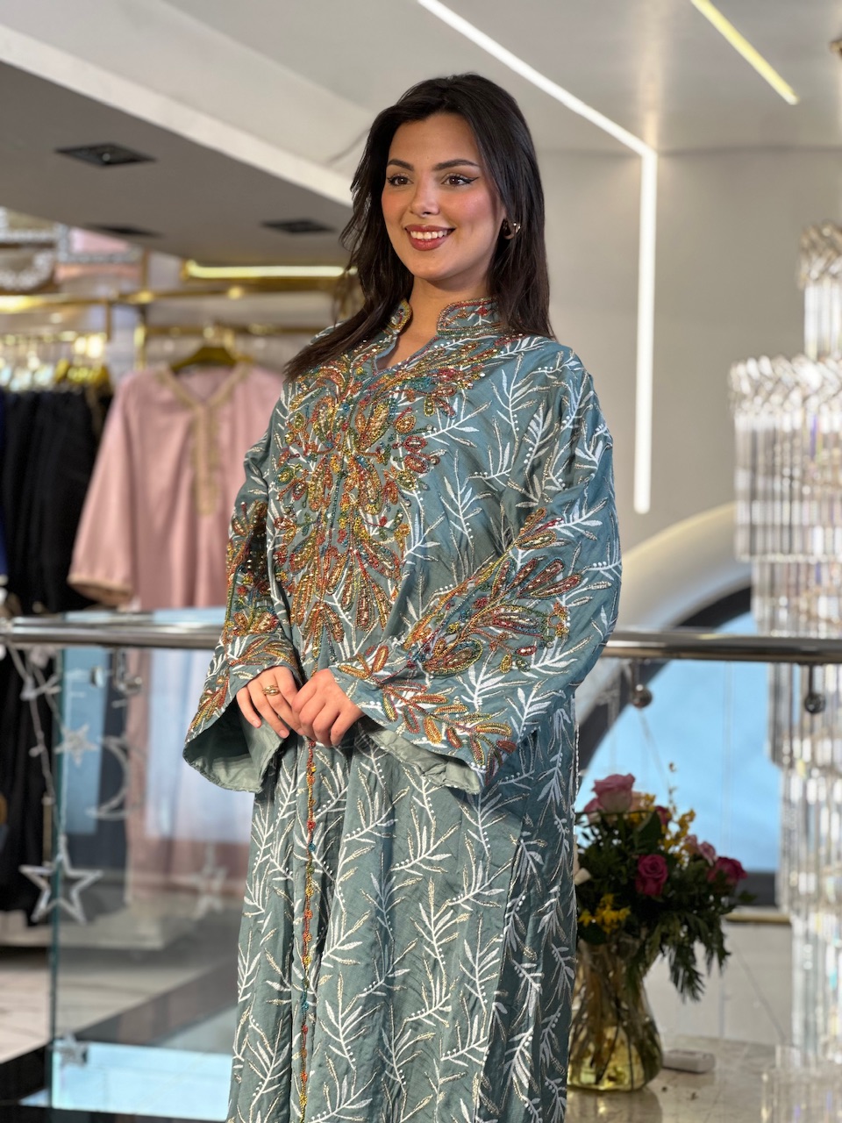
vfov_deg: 25.3
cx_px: 421
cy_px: 562
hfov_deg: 19.1
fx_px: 2497
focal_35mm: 77
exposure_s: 1/100
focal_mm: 9
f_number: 2.8
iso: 64
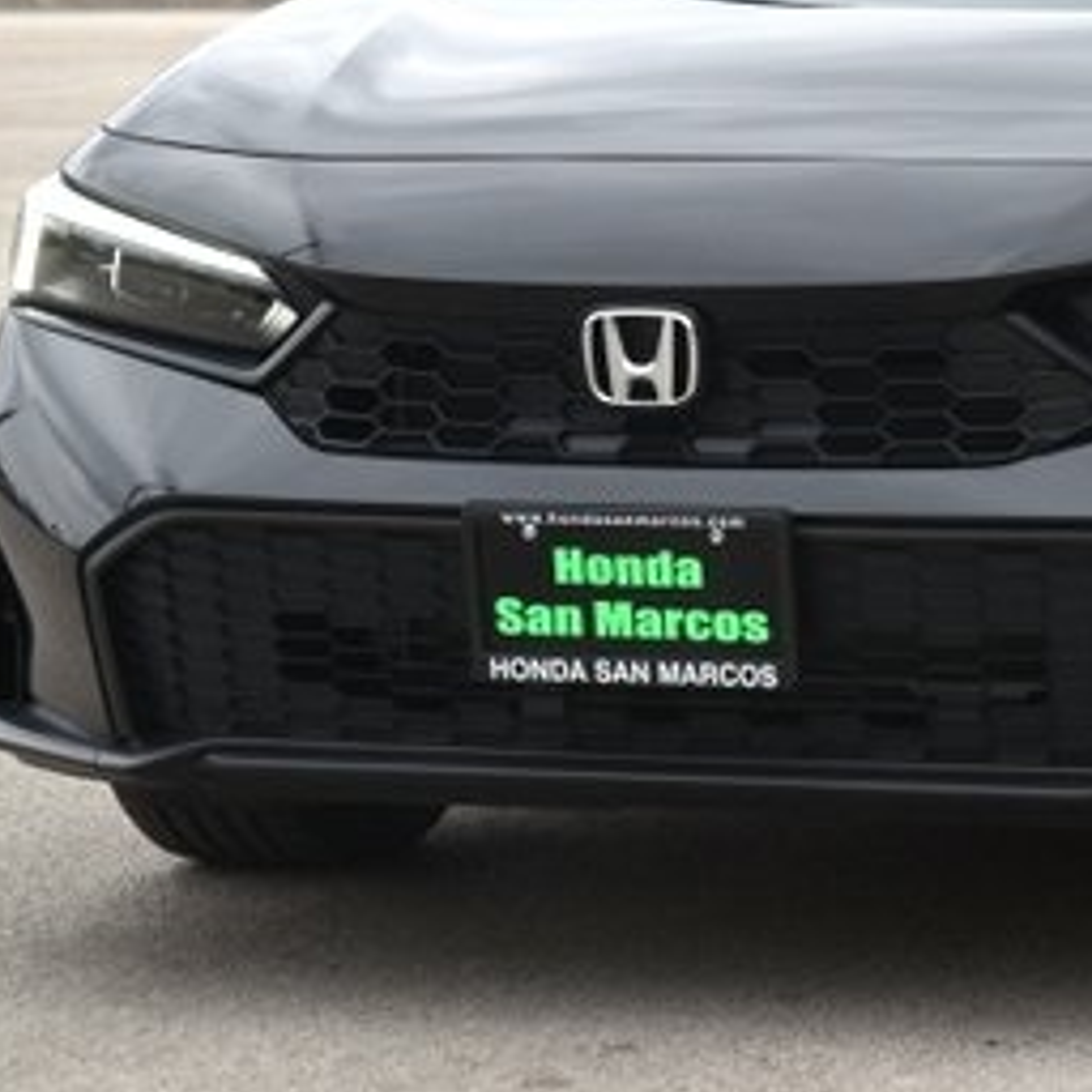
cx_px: 1109
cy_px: 237
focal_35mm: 198
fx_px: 7067
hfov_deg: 8.8
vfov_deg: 8.8
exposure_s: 1/500
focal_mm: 62
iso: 200
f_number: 5.6
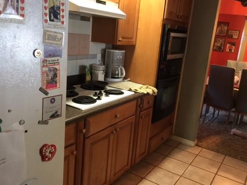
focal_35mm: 34
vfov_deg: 41.8
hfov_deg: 54.0
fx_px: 242
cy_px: 97
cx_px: 128
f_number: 2.2
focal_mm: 4.15
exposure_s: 1/15
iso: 100
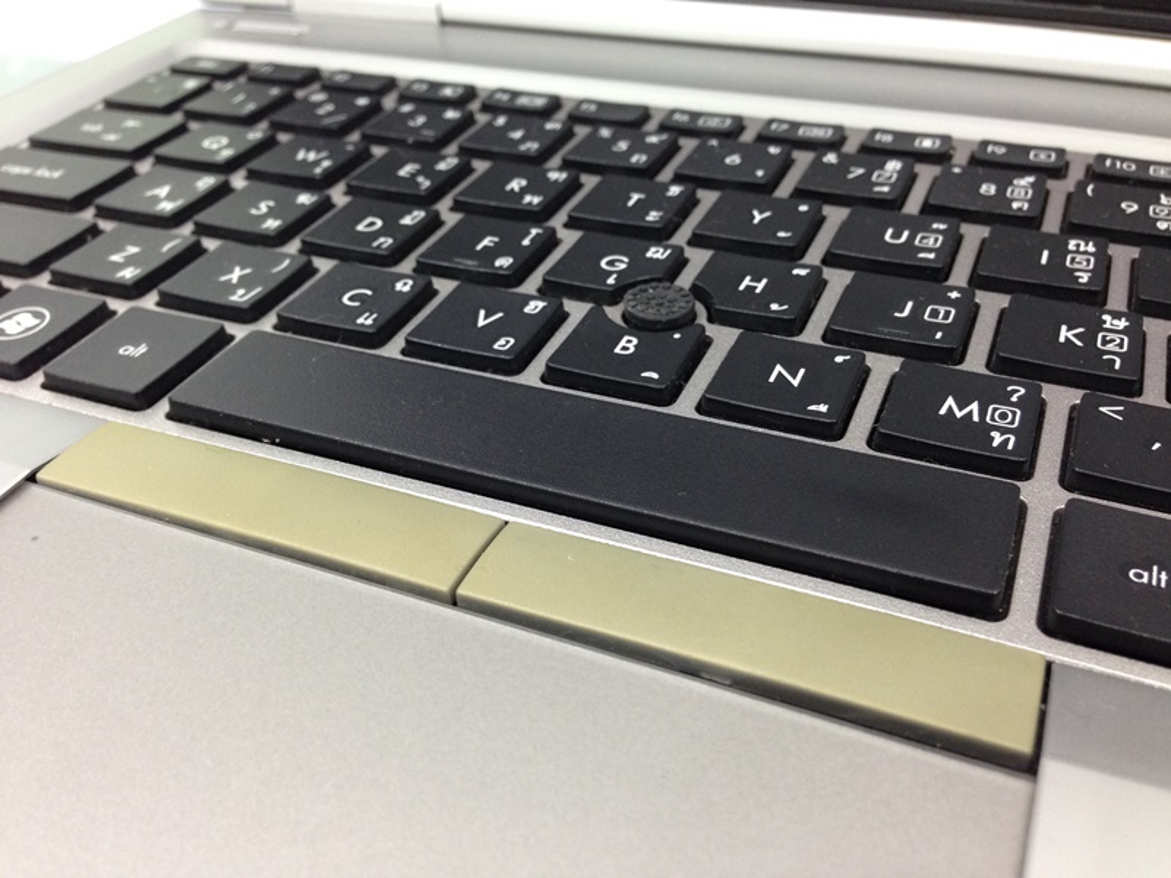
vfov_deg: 42.9
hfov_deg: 55.4
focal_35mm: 33
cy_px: 439
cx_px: 586
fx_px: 1116
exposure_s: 1/20
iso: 125
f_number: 2.4
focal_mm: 4.12
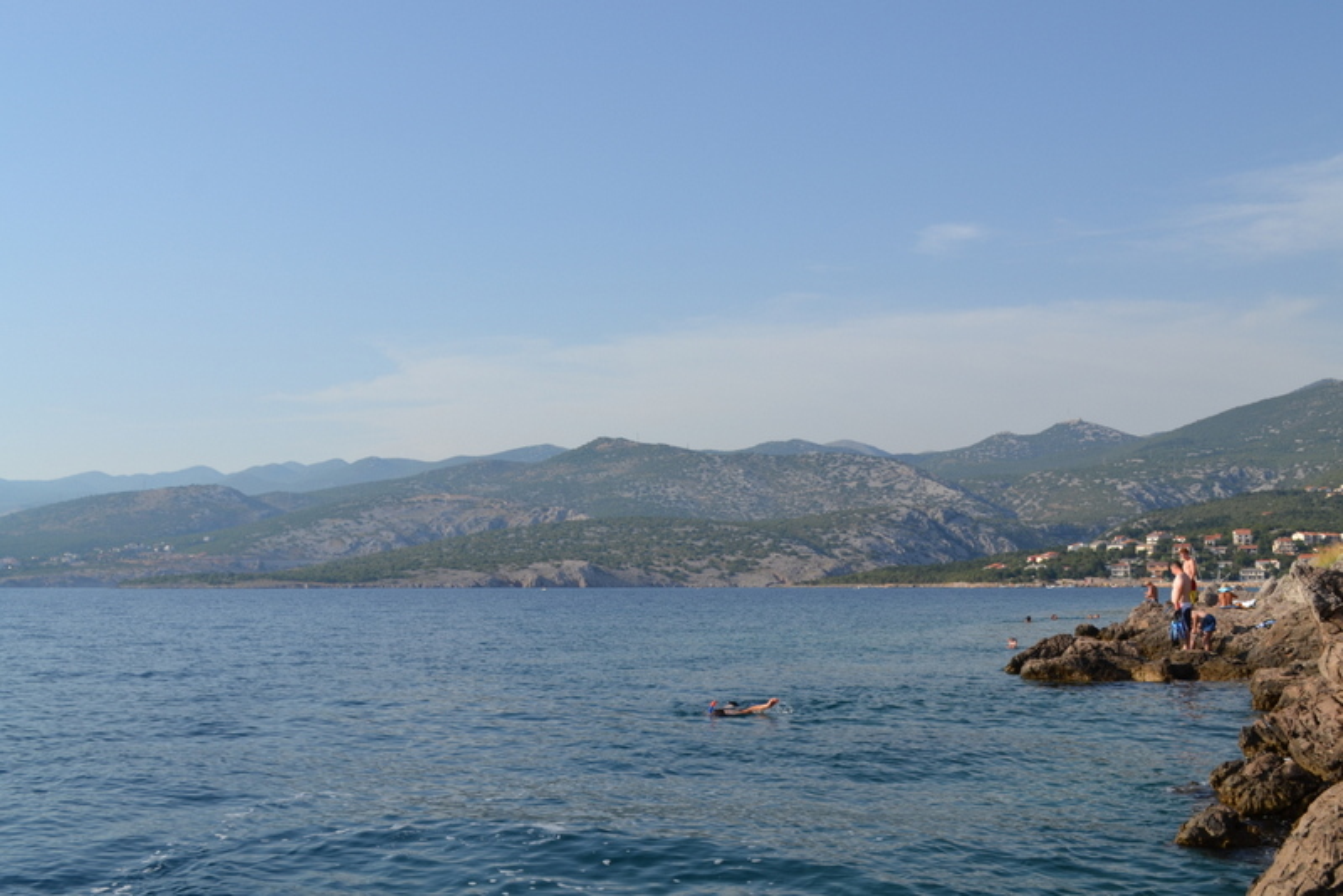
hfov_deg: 53.1
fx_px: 1343
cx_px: 672
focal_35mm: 36
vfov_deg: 36.9
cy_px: 448
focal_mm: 24
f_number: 8
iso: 100
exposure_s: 1/250
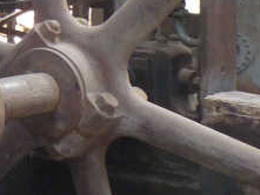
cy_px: -81
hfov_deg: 12.9
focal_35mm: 131
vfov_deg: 11.0
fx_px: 984
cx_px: -273
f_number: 3
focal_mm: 5.2
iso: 160
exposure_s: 1/30
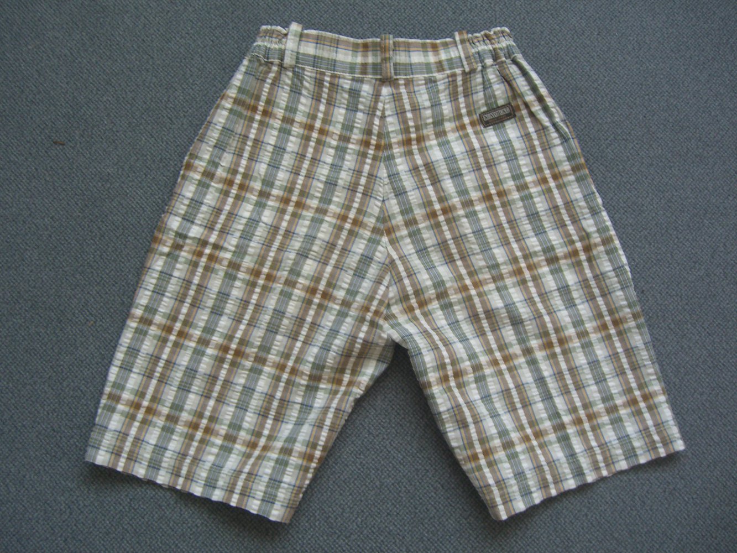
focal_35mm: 38
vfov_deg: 37.7
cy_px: 276
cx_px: 368
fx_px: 809
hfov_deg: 49.0
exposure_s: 1/15
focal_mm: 7.9
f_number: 2.8
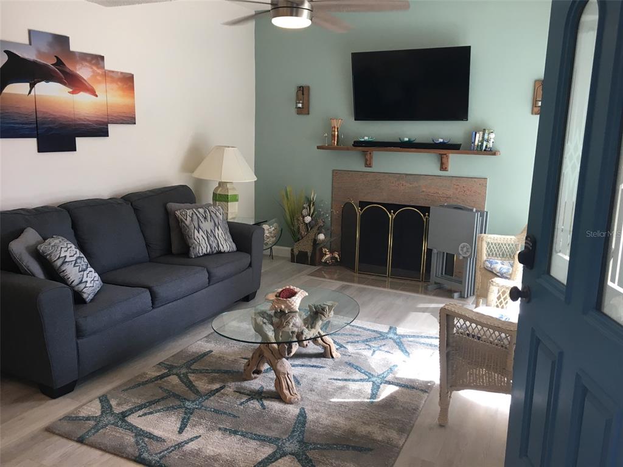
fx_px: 522
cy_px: 234
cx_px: 312
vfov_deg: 48.2
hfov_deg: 61.7
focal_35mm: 29
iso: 25
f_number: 2.2
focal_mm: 4.15
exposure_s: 1/30
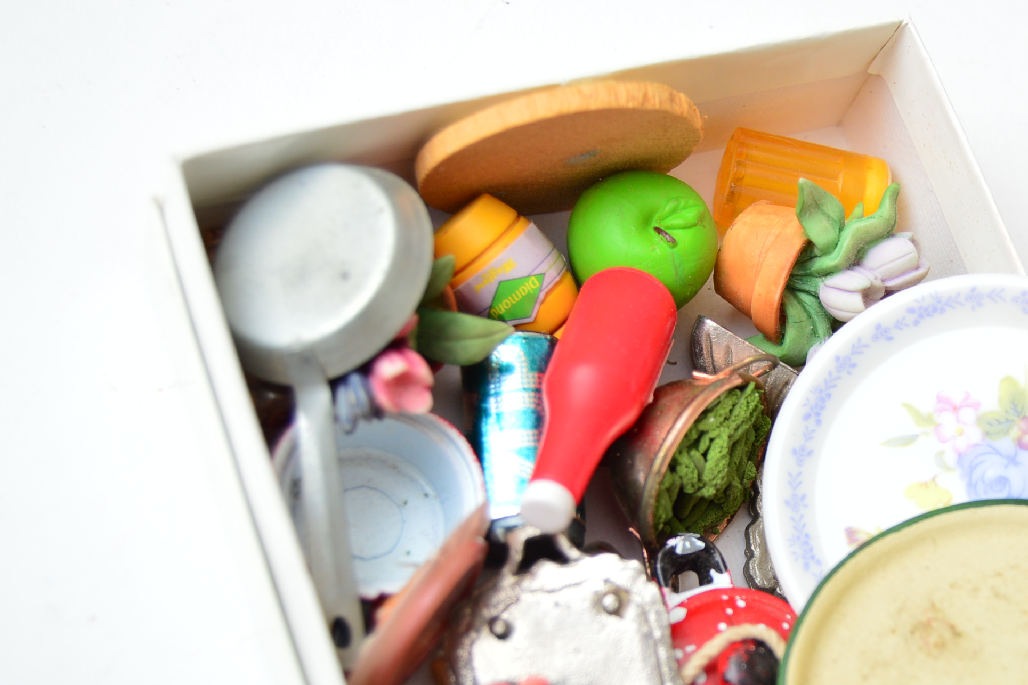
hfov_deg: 24.6
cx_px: 768
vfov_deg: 16.6
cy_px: 487
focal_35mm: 82
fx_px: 2335
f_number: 4.5
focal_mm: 35
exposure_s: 1/200
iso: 200
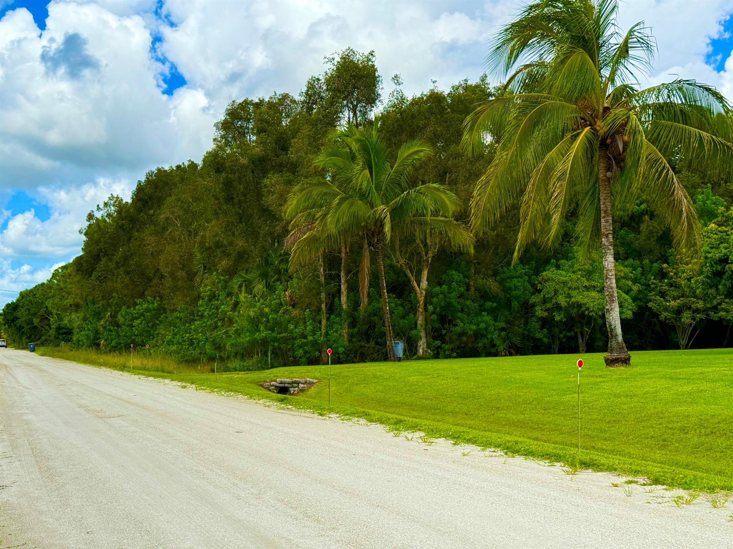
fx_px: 1016
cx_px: 366
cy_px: 274
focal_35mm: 48
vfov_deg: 30.3
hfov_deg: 39.7
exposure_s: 1/4878
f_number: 1.78
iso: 100
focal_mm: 6.76
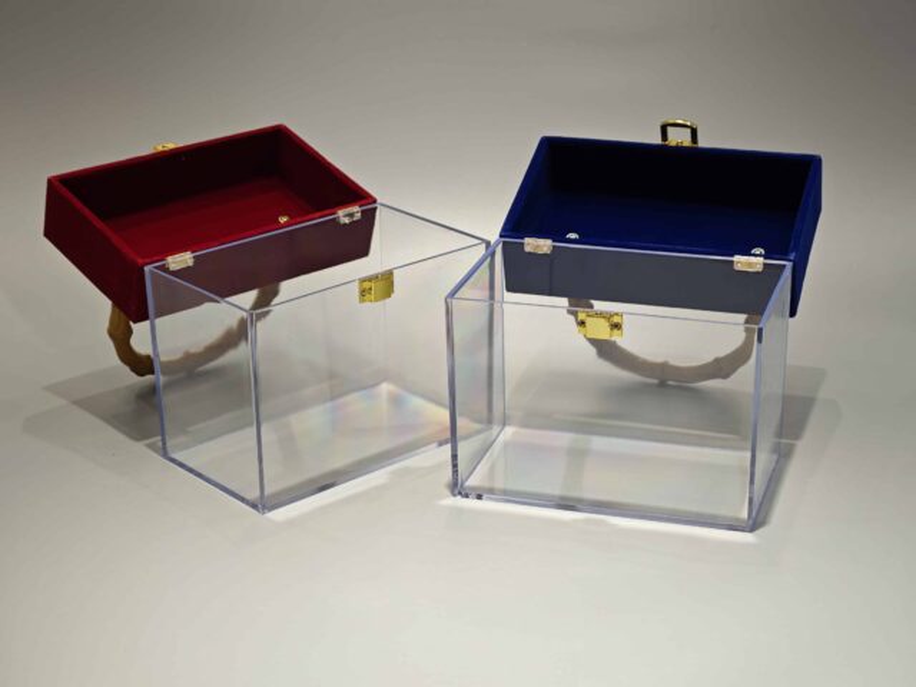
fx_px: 1985
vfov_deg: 19.6
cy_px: 344
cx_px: 458
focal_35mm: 75
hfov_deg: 26.0
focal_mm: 10.1
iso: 160
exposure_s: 1/100
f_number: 2
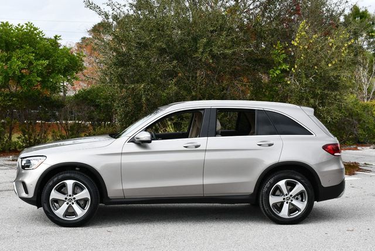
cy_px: 126
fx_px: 626
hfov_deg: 33.4
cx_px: 188
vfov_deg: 22.7
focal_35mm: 60
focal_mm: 30
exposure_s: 1/250
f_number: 8
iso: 180
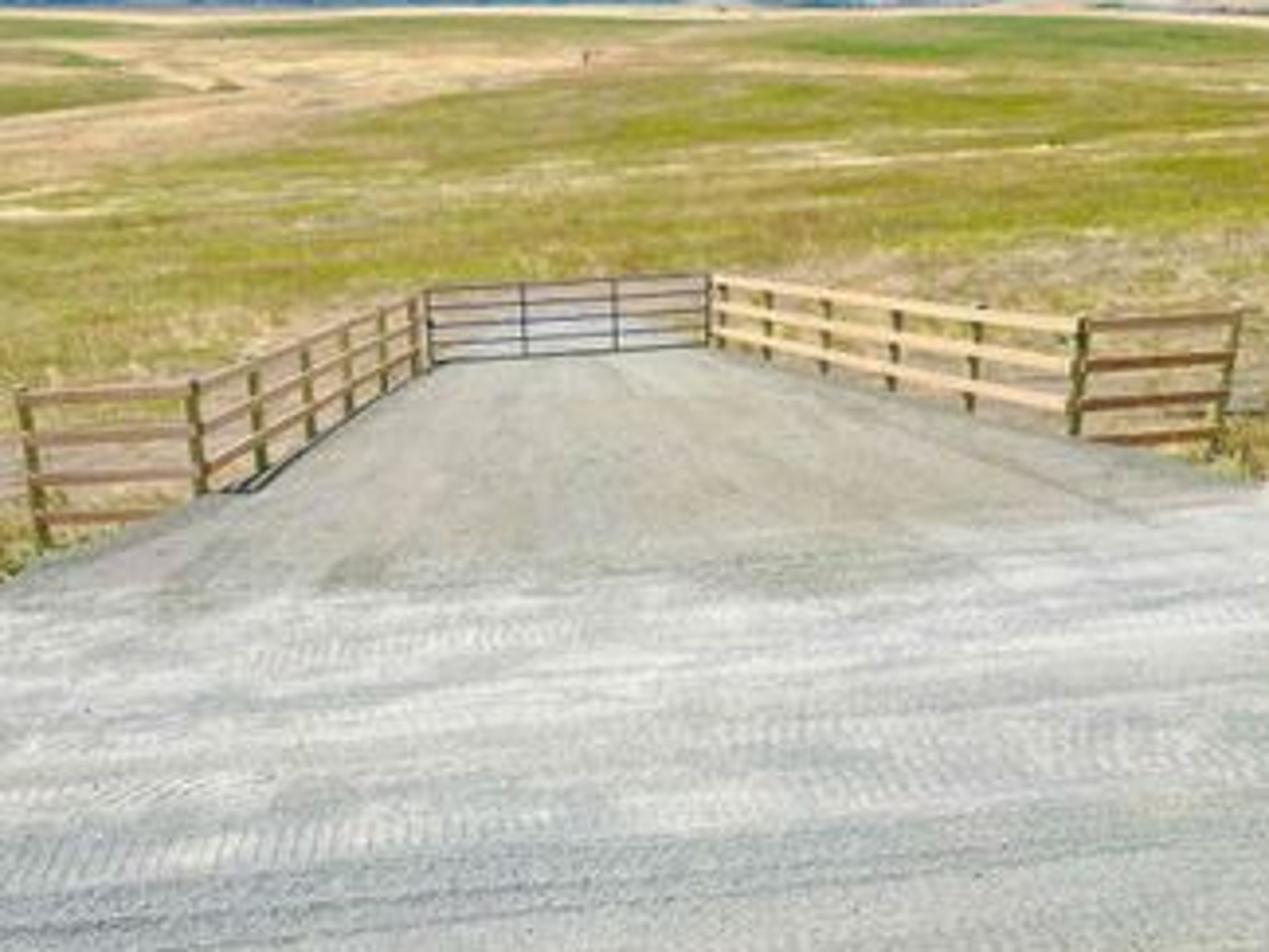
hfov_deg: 50.0
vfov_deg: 38.5
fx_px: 1356
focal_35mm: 37
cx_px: 540
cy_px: 570
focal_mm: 6.72
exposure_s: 1/3200
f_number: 1.7
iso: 100
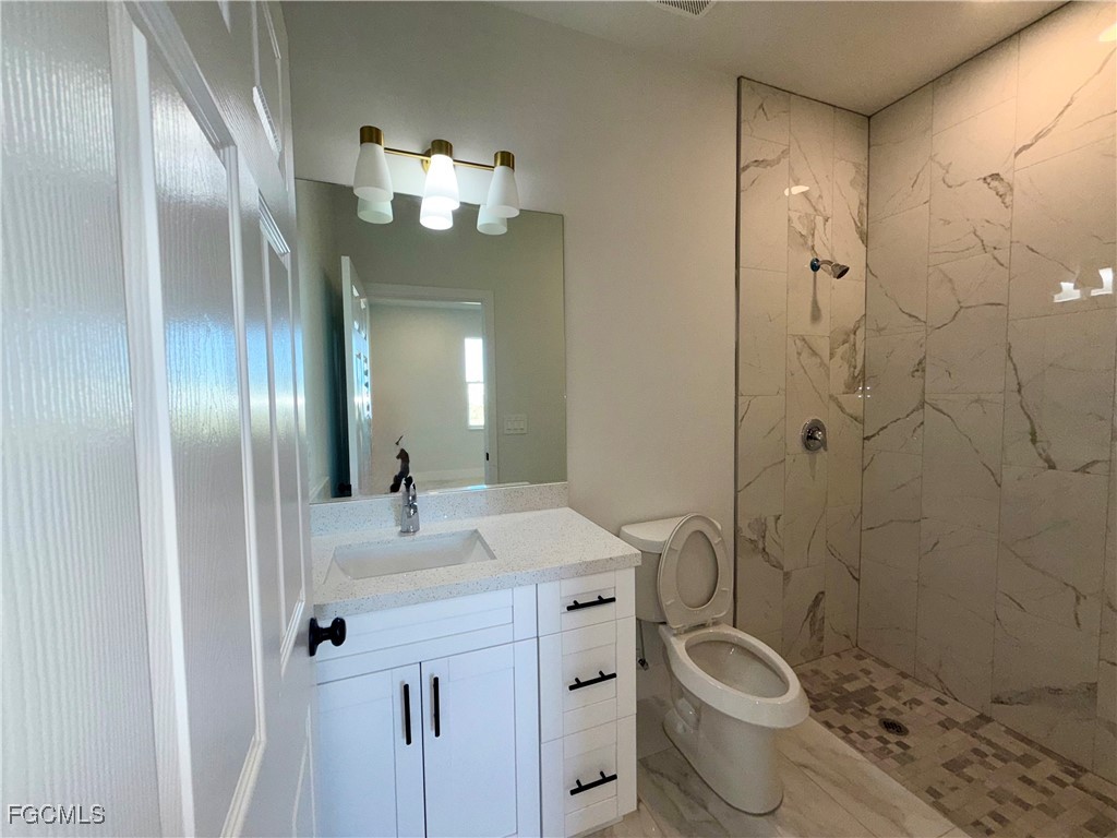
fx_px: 452
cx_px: 558
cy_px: 419
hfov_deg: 102.1
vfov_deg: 85.7
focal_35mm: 14
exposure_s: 1/122
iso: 50
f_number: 2.2
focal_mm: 2.22
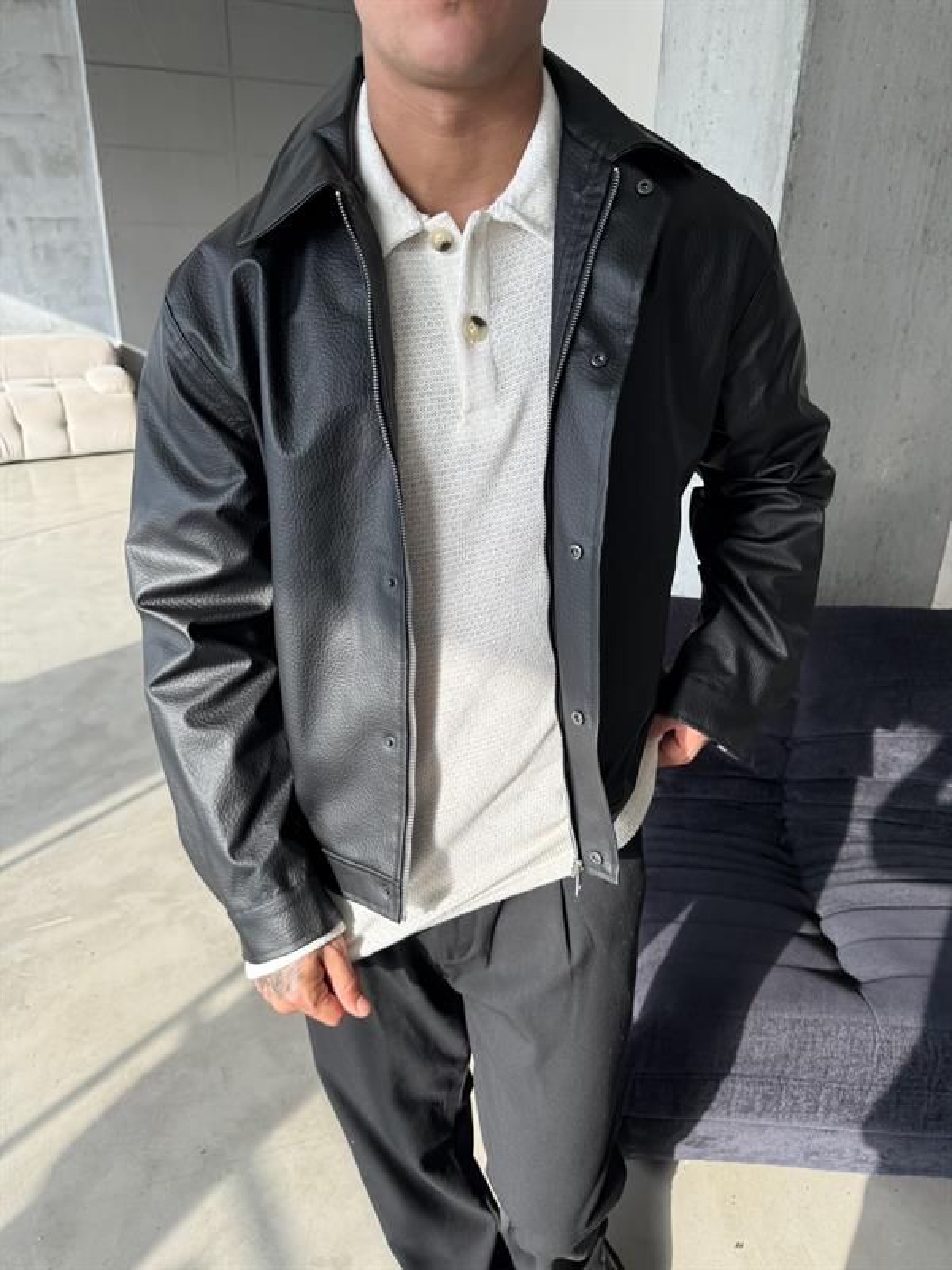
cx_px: 476
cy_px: 635
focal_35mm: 24
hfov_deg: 56.8
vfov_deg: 71.6
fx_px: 880
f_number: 1.78
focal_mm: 6.76
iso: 100
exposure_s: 1/551
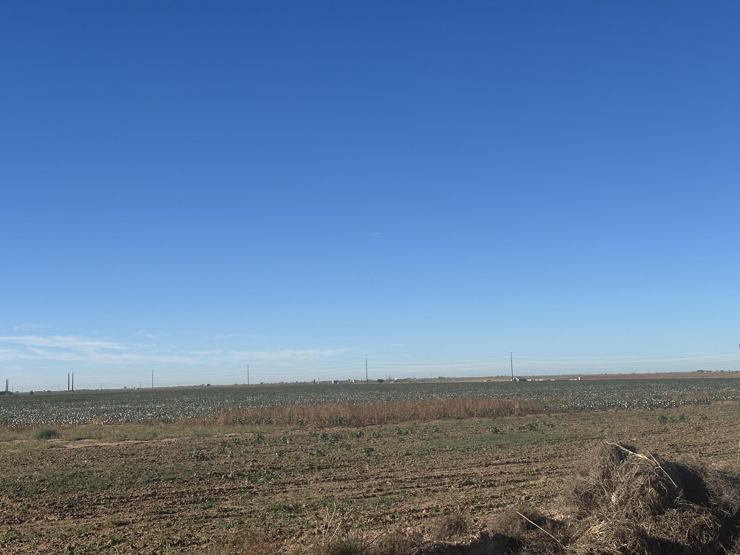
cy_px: 278
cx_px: 370
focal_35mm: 48
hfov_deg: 39.7
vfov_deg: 30.3
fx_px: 1026
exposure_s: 1/5556
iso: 64
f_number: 1.78
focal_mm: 6.86
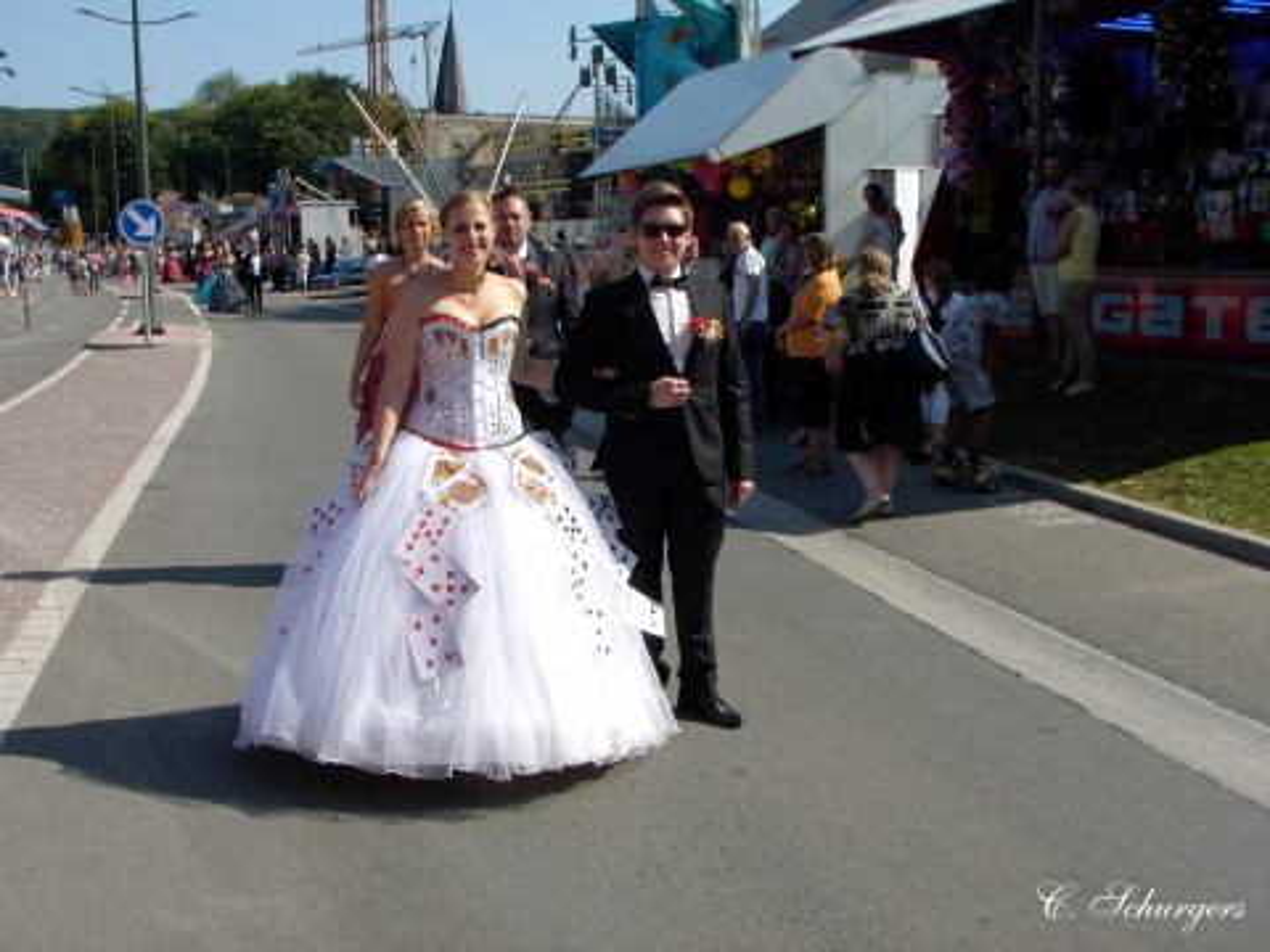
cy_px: 476
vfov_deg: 36.0
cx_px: 635
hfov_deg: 46.8
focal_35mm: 40
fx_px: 1468
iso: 70
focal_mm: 6.2
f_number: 5.6
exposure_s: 1/300
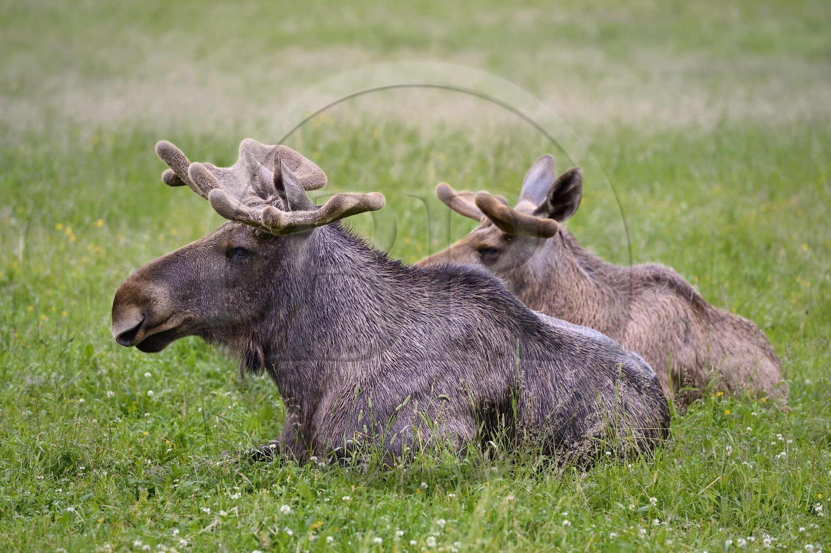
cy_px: 276
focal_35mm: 200
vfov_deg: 6.9
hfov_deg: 10.3
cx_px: 416
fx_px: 4613
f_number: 5
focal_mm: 200
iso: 800
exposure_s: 1/250
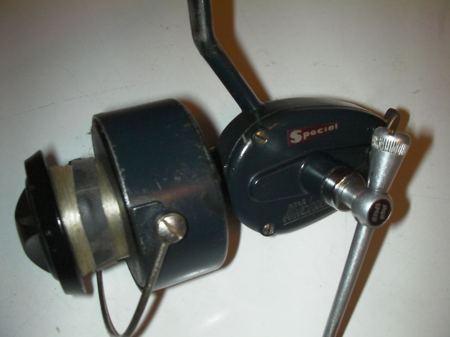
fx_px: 494
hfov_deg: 49.0
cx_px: 225
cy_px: 168
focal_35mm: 38
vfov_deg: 37.7
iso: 200
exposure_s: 1/30
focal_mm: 6.3
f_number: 5.6
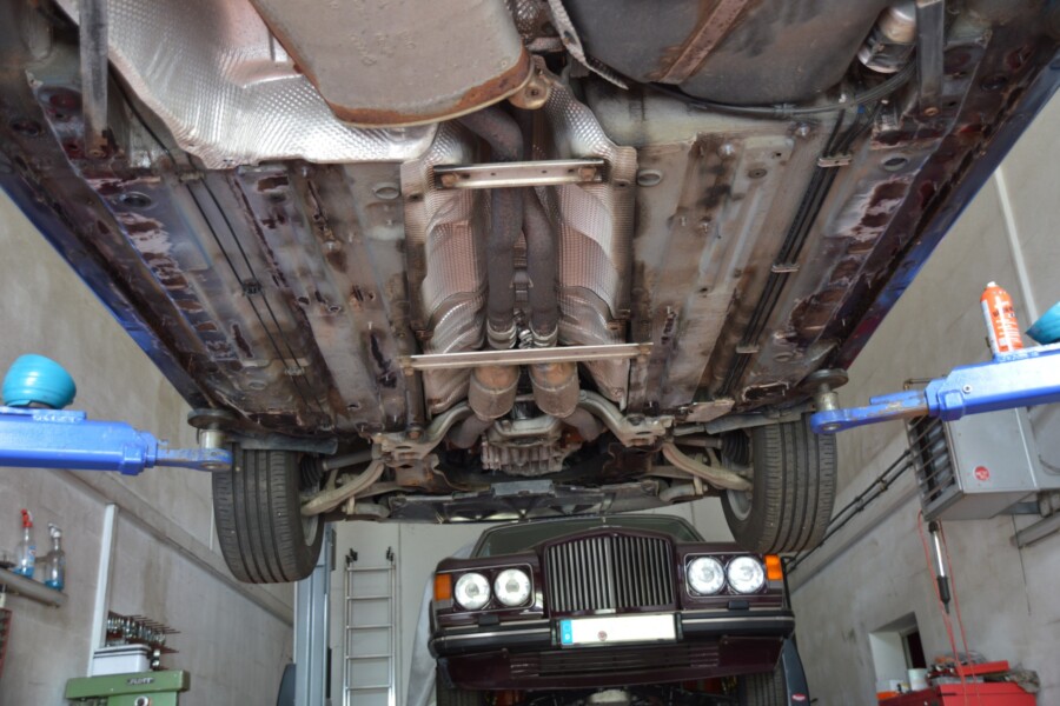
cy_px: 353
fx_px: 1148
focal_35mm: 39
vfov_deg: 34.2
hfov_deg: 49.6
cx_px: 530
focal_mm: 26
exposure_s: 1/20
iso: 400
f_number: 4
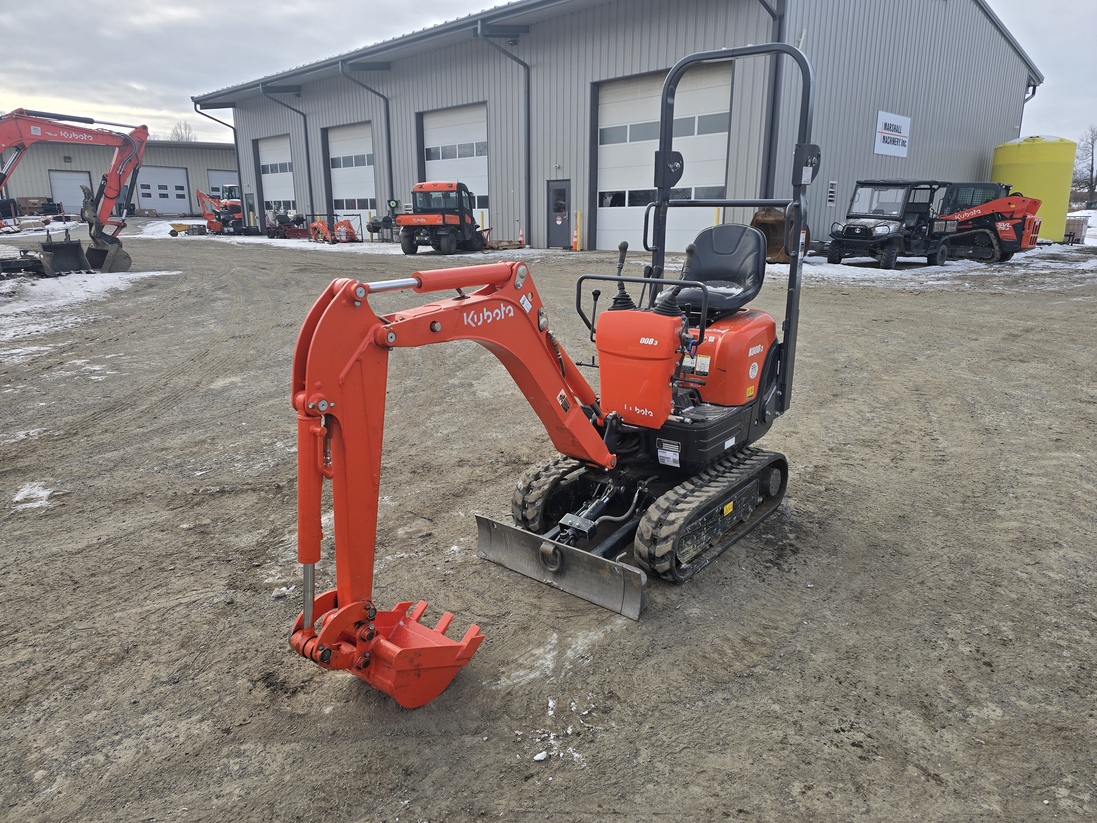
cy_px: 412
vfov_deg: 58.9
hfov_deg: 73.9
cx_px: 548
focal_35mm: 23
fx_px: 729
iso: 12
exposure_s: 1/509
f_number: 1.7
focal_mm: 6.3
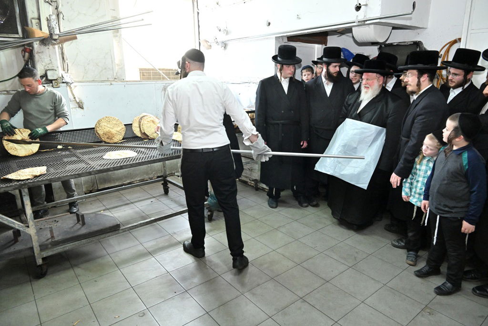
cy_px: 163
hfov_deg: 73.7
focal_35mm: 24
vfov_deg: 53.1
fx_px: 325
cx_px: 244
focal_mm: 24
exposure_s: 1/250
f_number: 5.6
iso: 4000
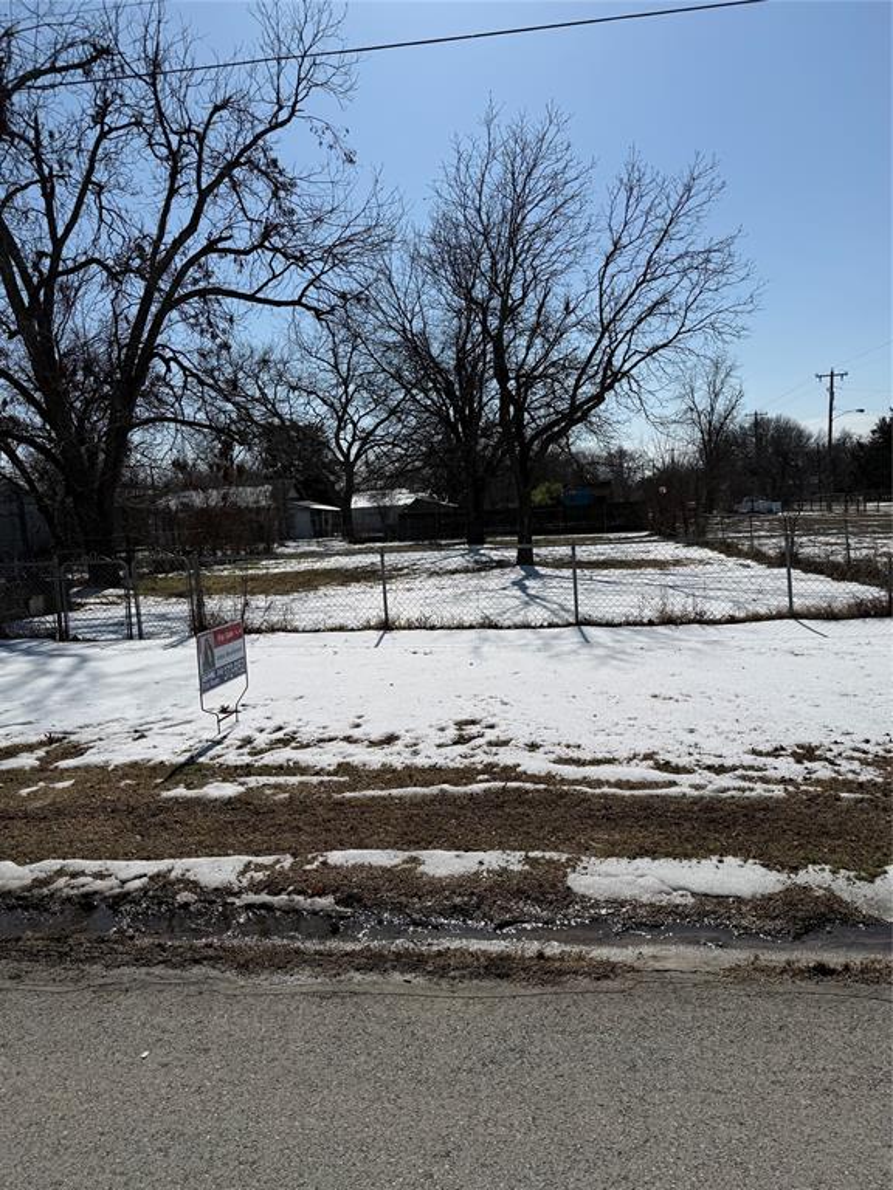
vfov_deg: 71.6
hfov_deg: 56.8
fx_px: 826
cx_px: 446
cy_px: 595
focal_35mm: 24
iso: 80
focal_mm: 6.76
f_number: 1.78
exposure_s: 1/14286
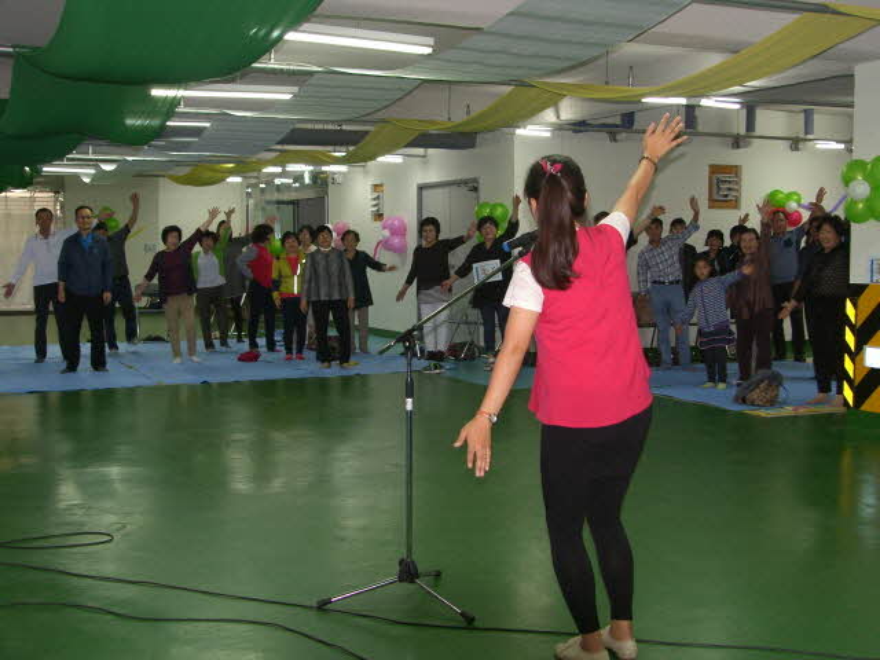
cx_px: 440
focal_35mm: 45
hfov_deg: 42.1
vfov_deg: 32.2
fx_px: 1144
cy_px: 330
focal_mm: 11.5
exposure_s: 1/50
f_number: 2.5
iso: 100
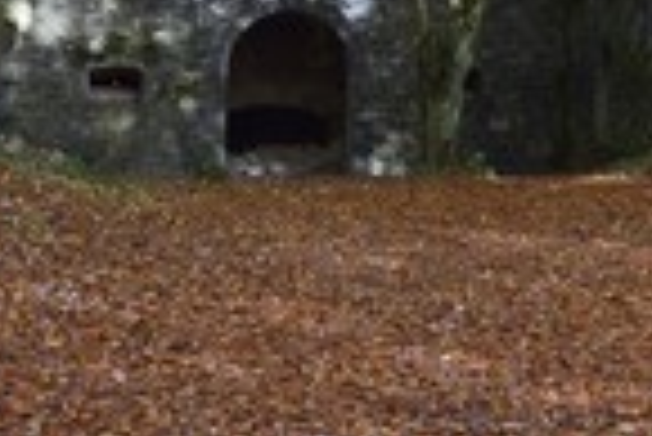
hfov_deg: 18.2
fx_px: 1994
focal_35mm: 110
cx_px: 598
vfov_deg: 12.0
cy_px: -166
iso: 400
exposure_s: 1/40
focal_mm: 38
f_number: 8
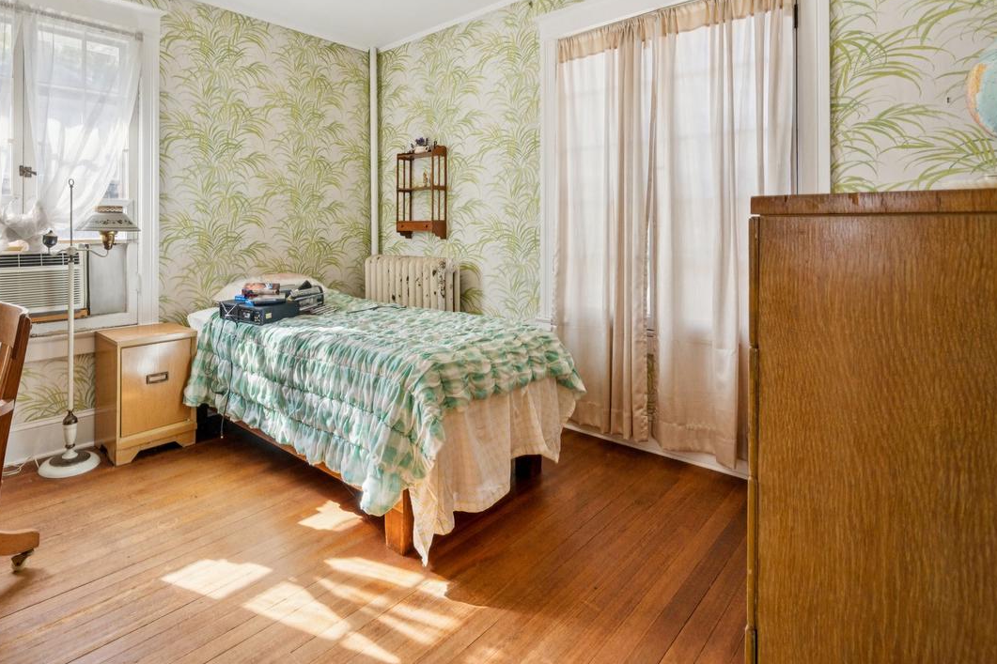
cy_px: 243
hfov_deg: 84.9
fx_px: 526
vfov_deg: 63.5
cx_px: 363
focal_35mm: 19
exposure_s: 1/125
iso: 400
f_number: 7.1
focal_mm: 14
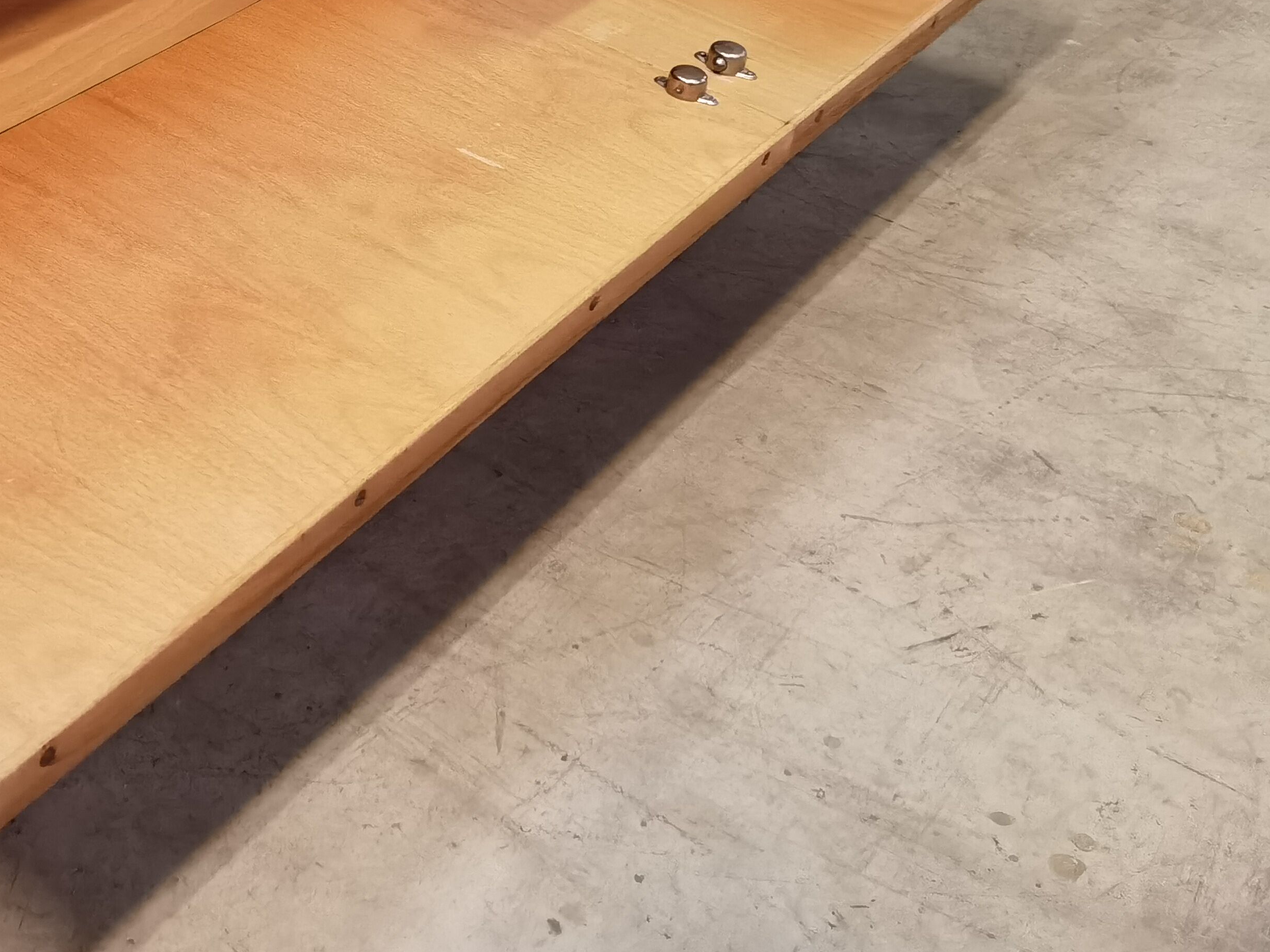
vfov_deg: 27.4
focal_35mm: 52
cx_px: 222
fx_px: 1908
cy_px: 168
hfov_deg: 35.4
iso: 1600
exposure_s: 1/100
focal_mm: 6.71
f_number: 1.9
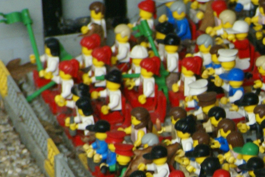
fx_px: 4271
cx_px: 347
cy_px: 224
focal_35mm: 580
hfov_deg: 3.5
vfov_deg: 2.4
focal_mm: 105
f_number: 5.6
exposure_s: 1/60
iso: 400
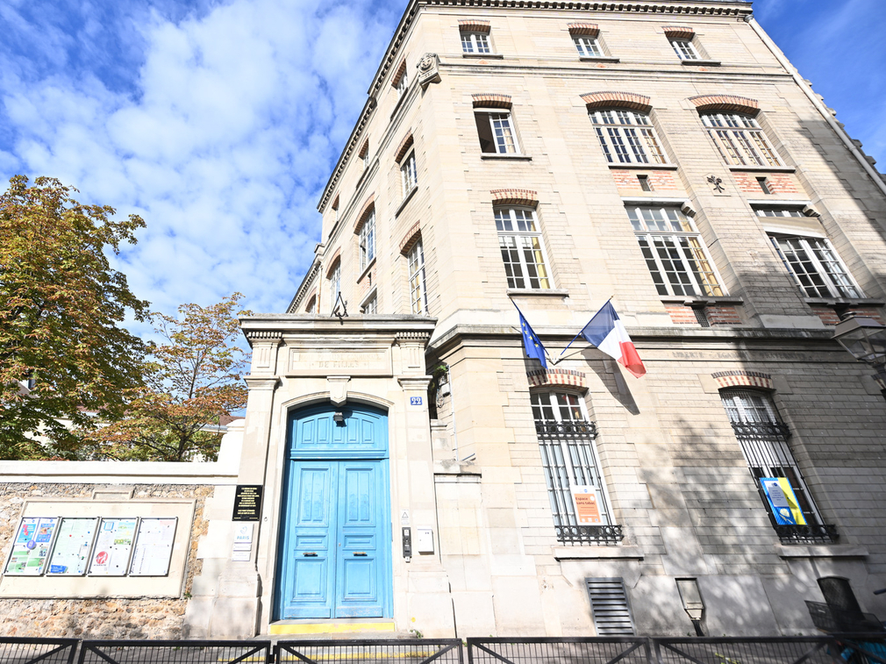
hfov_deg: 93.6
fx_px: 409
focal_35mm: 16
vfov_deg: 78.1
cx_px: 367
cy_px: 322
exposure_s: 1/800
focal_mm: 14
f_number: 3.2
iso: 64
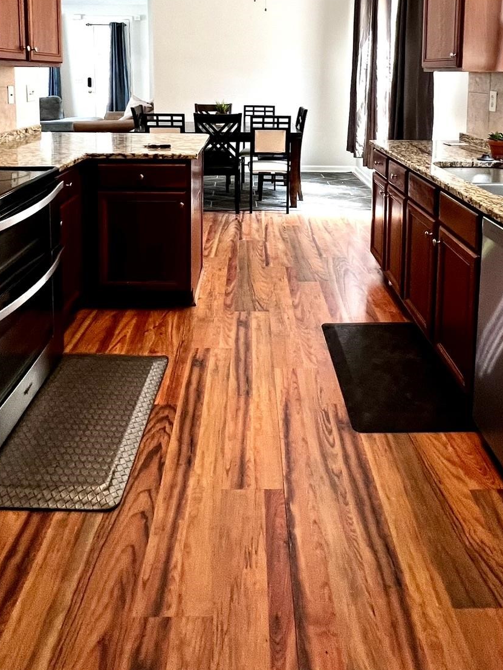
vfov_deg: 64.7
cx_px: 262
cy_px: 127
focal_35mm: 24
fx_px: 465
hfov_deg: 56.8
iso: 160
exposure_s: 1/60
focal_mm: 1.57
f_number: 1.8
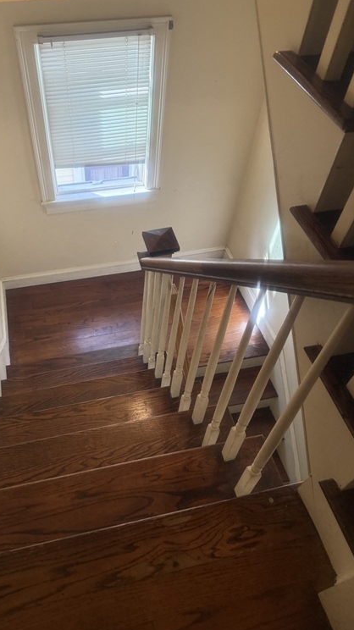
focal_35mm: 27
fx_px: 451
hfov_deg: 42.4
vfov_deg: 69.9
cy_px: 309
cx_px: 124
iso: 250
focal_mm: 6.76
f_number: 1.78
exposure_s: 1/120
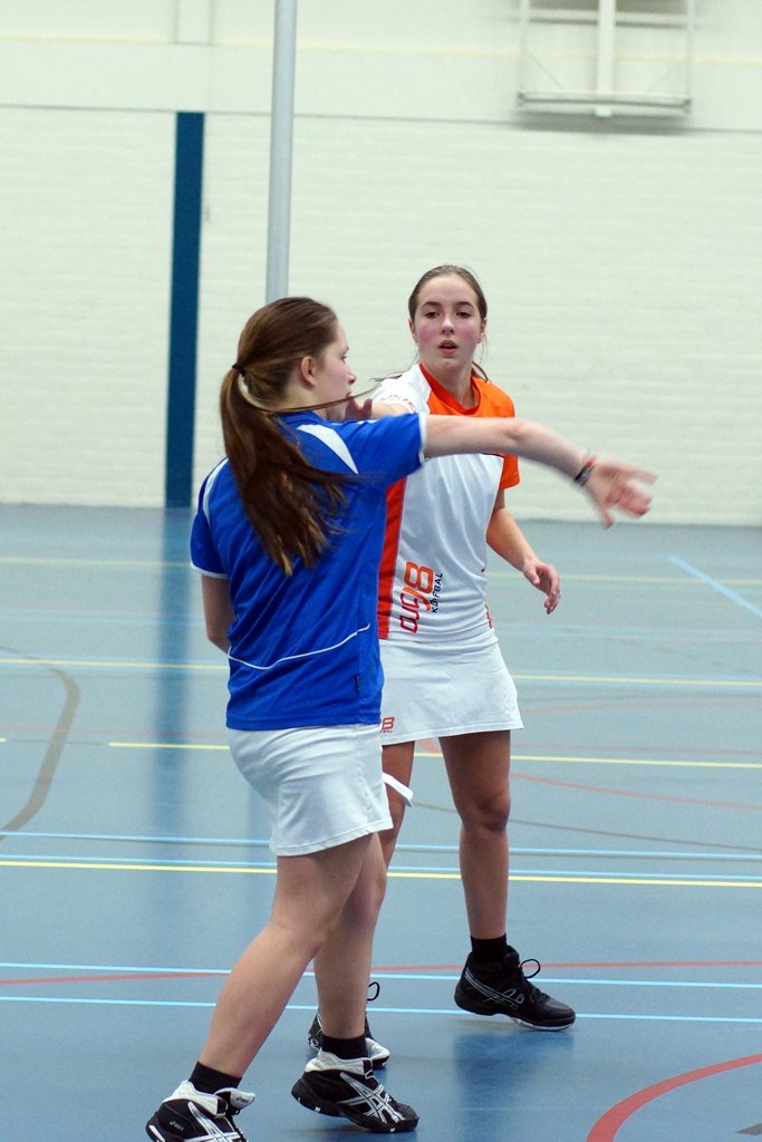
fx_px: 2380
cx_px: 381
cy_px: 571
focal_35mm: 75
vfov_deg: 27.0
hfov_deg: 18.2
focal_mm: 50
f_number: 2.2
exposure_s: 1/200
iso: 1000
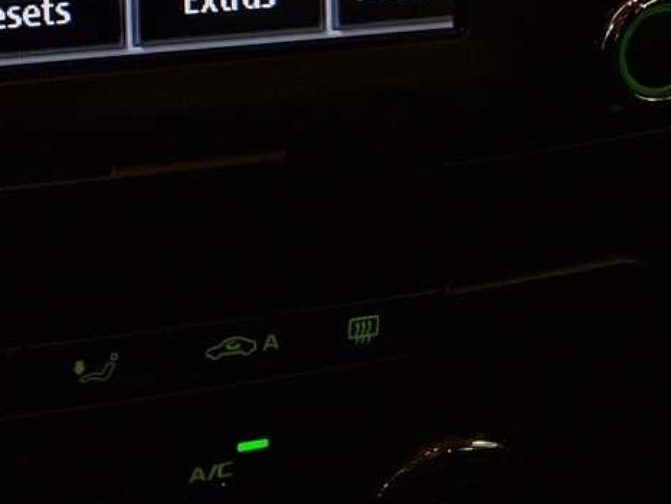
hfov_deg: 24.9
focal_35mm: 71
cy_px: -243
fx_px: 1377
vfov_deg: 18.5
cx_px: -121
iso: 100
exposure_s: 1/50
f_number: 1.8
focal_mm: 5.54
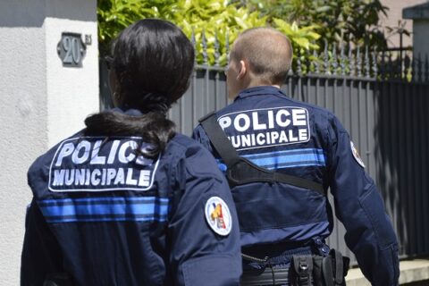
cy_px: 143
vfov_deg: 10.8
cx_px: 214
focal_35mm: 128
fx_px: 1519
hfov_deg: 16.1
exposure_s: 1/500
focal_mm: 85
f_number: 5.6
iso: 180
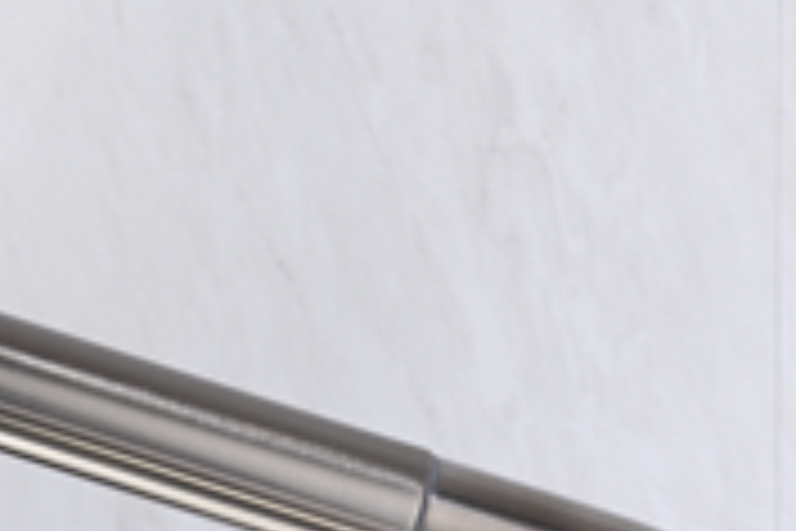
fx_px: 6987
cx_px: -180
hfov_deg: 6.5
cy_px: 776
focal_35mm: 316
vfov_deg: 4.3
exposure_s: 1/100
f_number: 10
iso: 100
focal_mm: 70
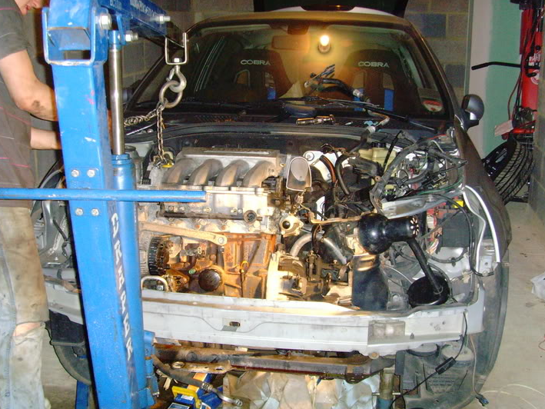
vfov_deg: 32.9
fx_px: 693
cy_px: 210
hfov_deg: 42.9
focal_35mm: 44
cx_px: 261
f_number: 3.5
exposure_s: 1/45
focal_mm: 6.6
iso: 400
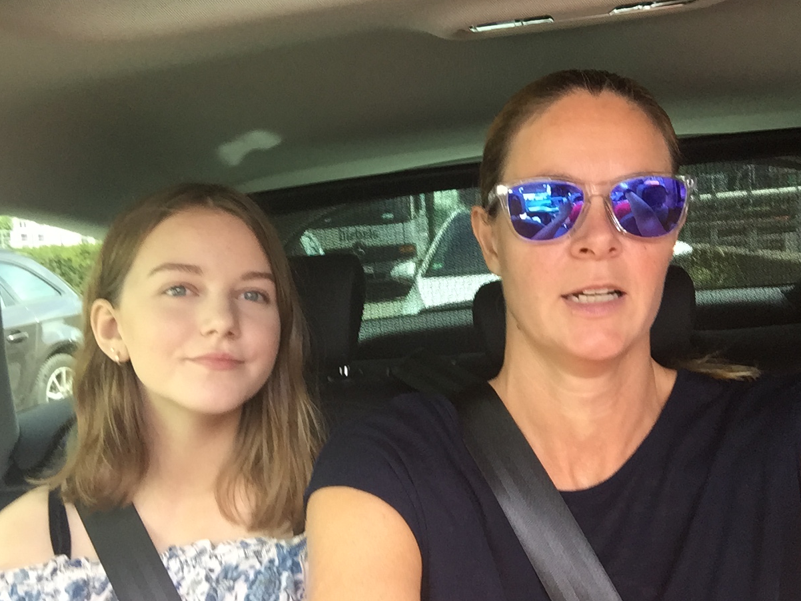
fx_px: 764
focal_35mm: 33
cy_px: 313
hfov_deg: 55.3
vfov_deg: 43.0
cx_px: 423
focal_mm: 2.65
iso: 50
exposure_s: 1/50
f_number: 2.2
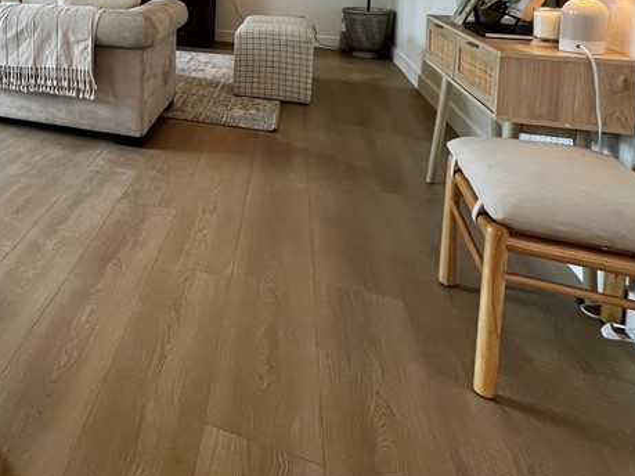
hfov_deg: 49.3
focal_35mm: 29
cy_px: -15
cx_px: -12
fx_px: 532
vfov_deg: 41.1
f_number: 1.8
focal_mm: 1.57
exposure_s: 1/120
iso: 200
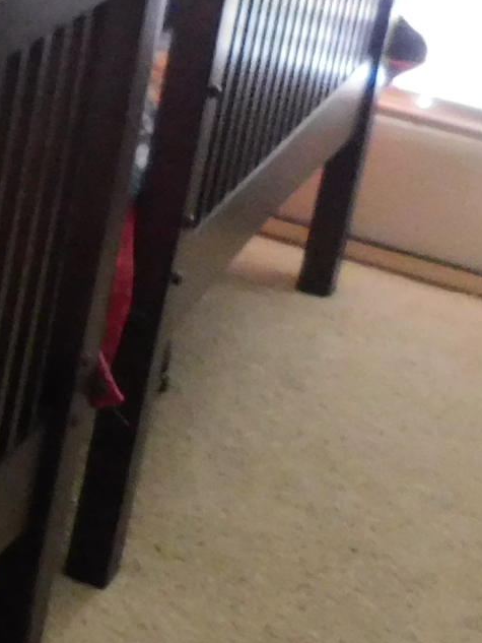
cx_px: -793
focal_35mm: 109
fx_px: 2023
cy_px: -31
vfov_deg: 17.5
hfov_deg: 10.8
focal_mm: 4
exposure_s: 1/8
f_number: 3
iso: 640
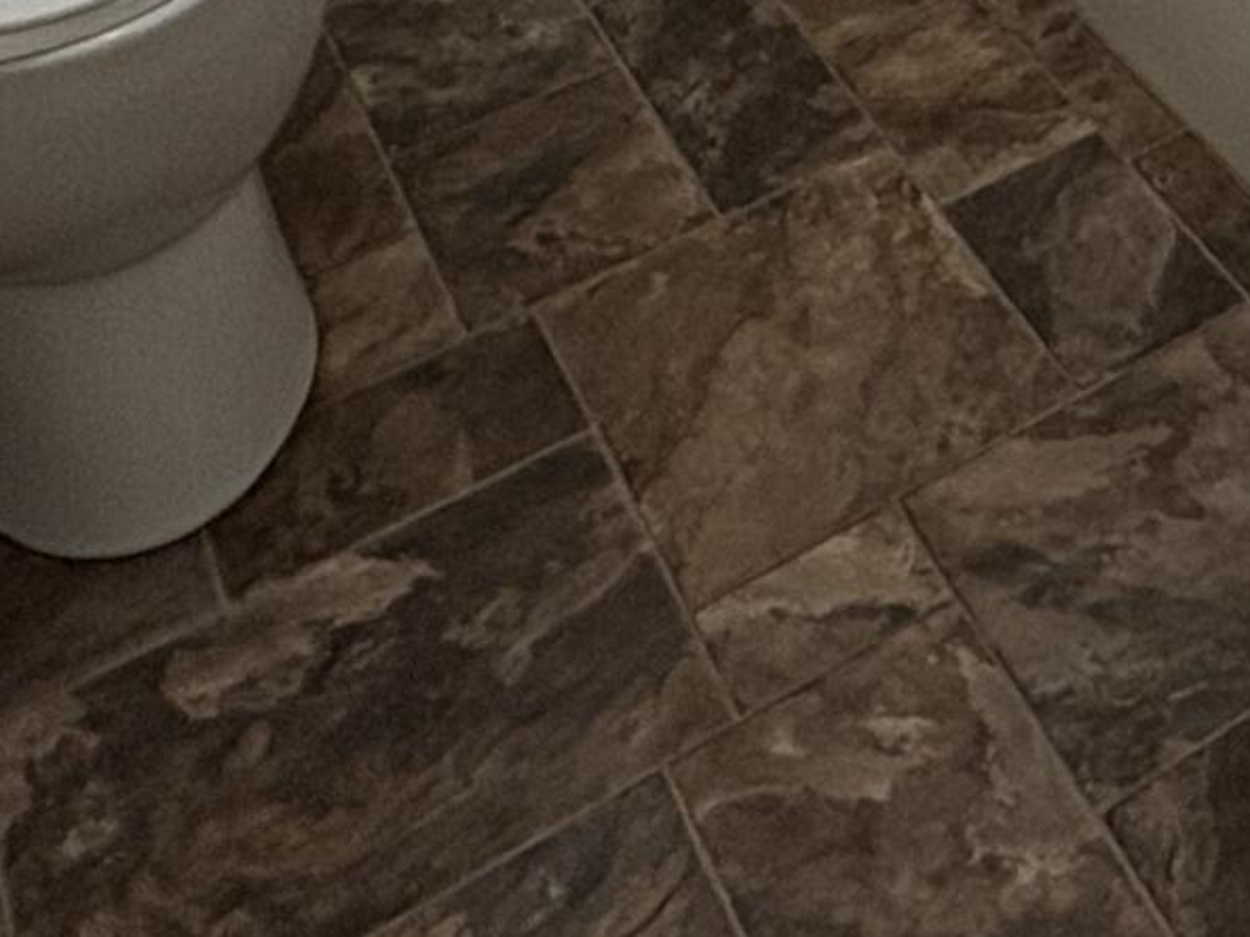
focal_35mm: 71
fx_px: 2564
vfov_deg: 15.1
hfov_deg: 24.9
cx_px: 1474
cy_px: -1135
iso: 160
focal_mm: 2.22
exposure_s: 1/60
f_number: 2.2
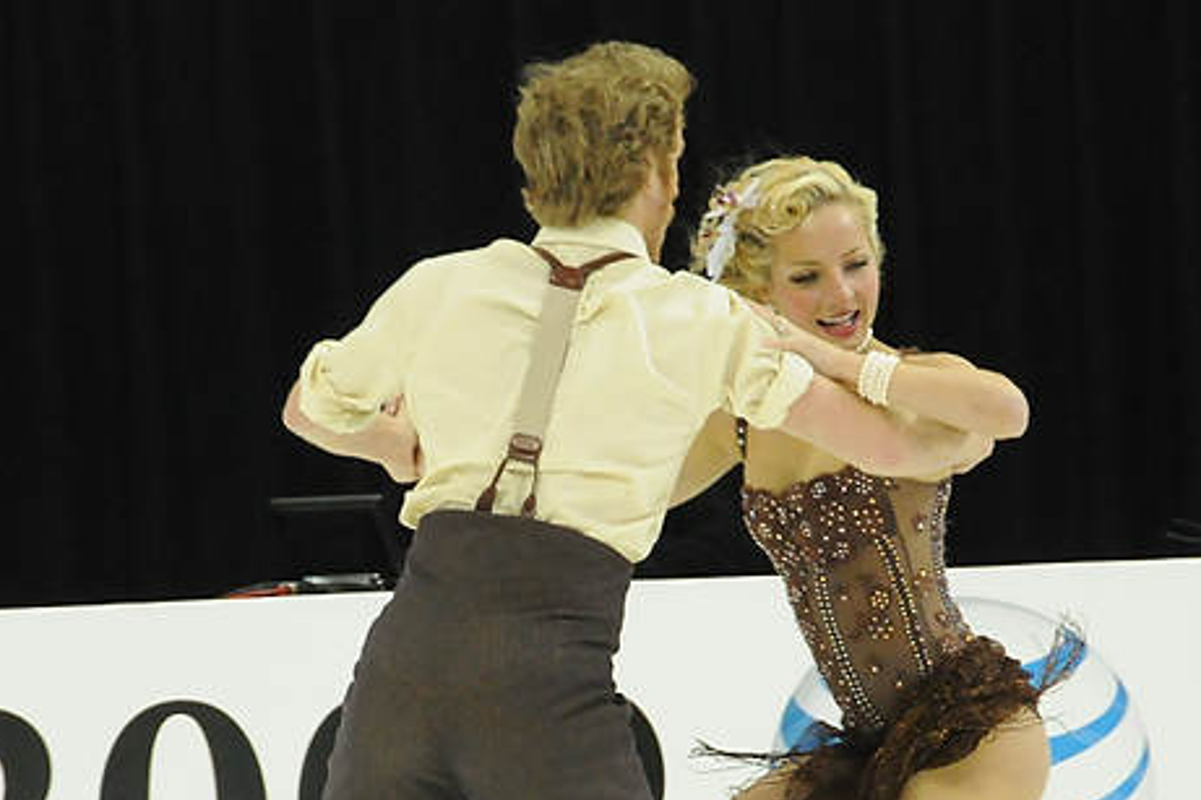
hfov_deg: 4.0
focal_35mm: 521
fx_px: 17374
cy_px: 608
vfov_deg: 2.6
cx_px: 604
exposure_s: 1/500
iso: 3200
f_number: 5.6
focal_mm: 200
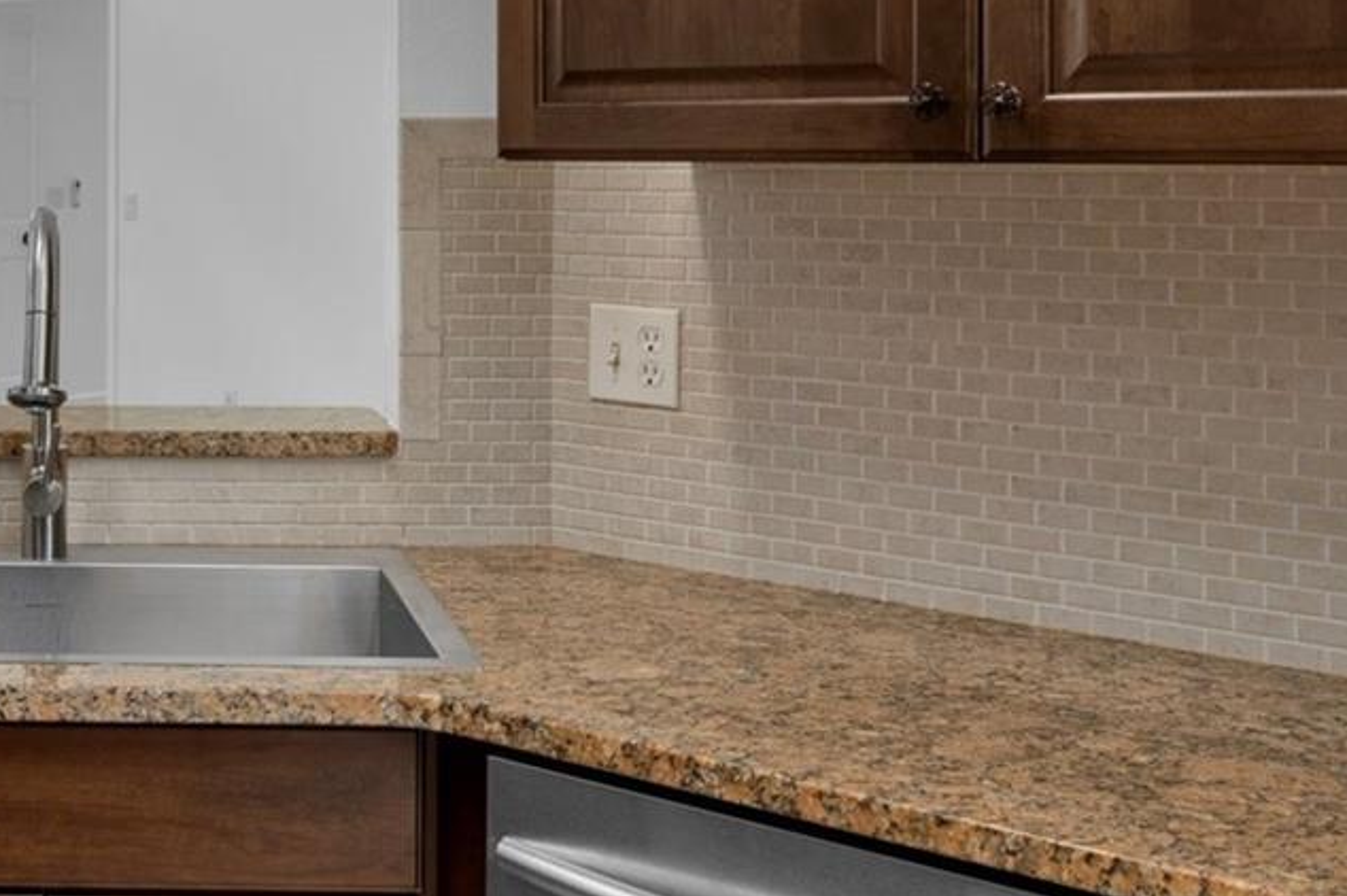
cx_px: 42
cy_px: 163
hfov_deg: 34.6
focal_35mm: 53
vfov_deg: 25.0
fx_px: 1982
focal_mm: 21
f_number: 8
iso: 400
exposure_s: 1/10
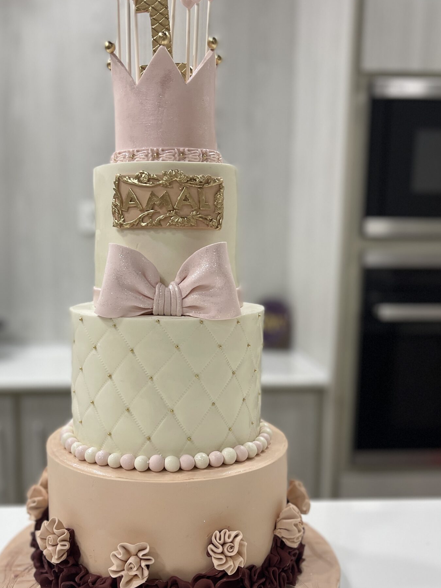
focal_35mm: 37
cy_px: 352
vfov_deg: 49.8
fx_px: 629
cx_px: 178
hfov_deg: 38.5
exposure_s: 1/100
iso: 80
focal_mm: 5.1
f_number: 1.6
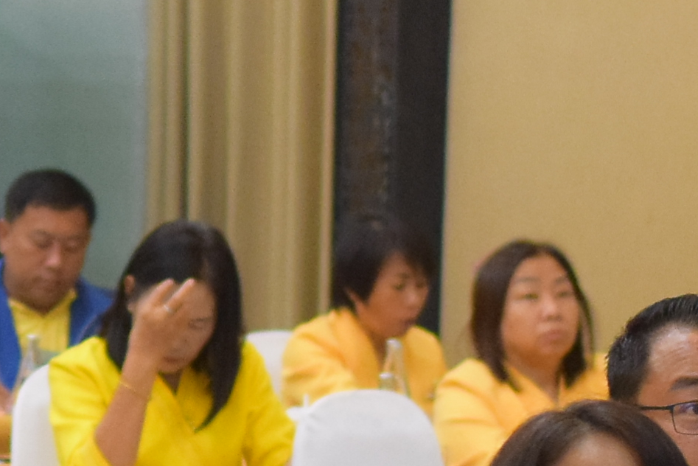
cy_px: 458
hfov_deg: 5.8
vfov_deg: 3.9
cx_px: -181
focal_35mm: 356
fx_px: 6904
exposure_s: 1/80
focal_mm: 50
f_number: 3.2
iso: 2000
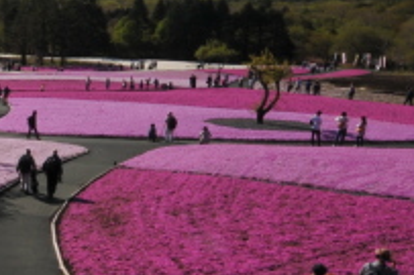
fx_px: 747
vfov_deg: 20.9
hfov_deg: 26.7
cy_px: 160
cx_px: -110
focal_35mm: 65
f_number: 22
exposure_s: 1/30
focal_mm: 11
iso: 200
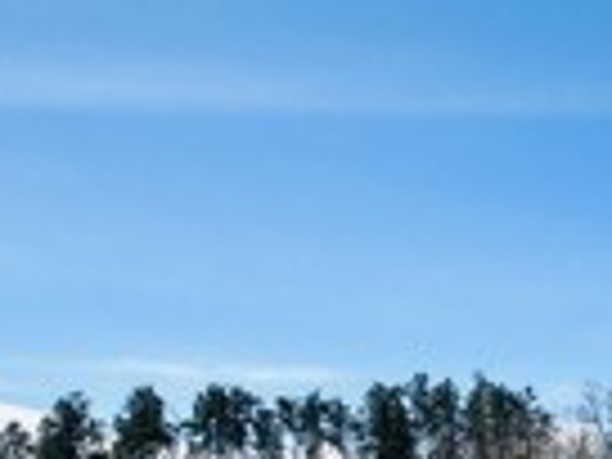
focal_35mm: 66
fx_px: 1167
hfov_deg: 27.2
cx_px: 652
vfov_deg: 20.7
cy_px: 558
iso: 50
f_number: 2.2
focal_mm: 2.22
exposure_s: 1/2564
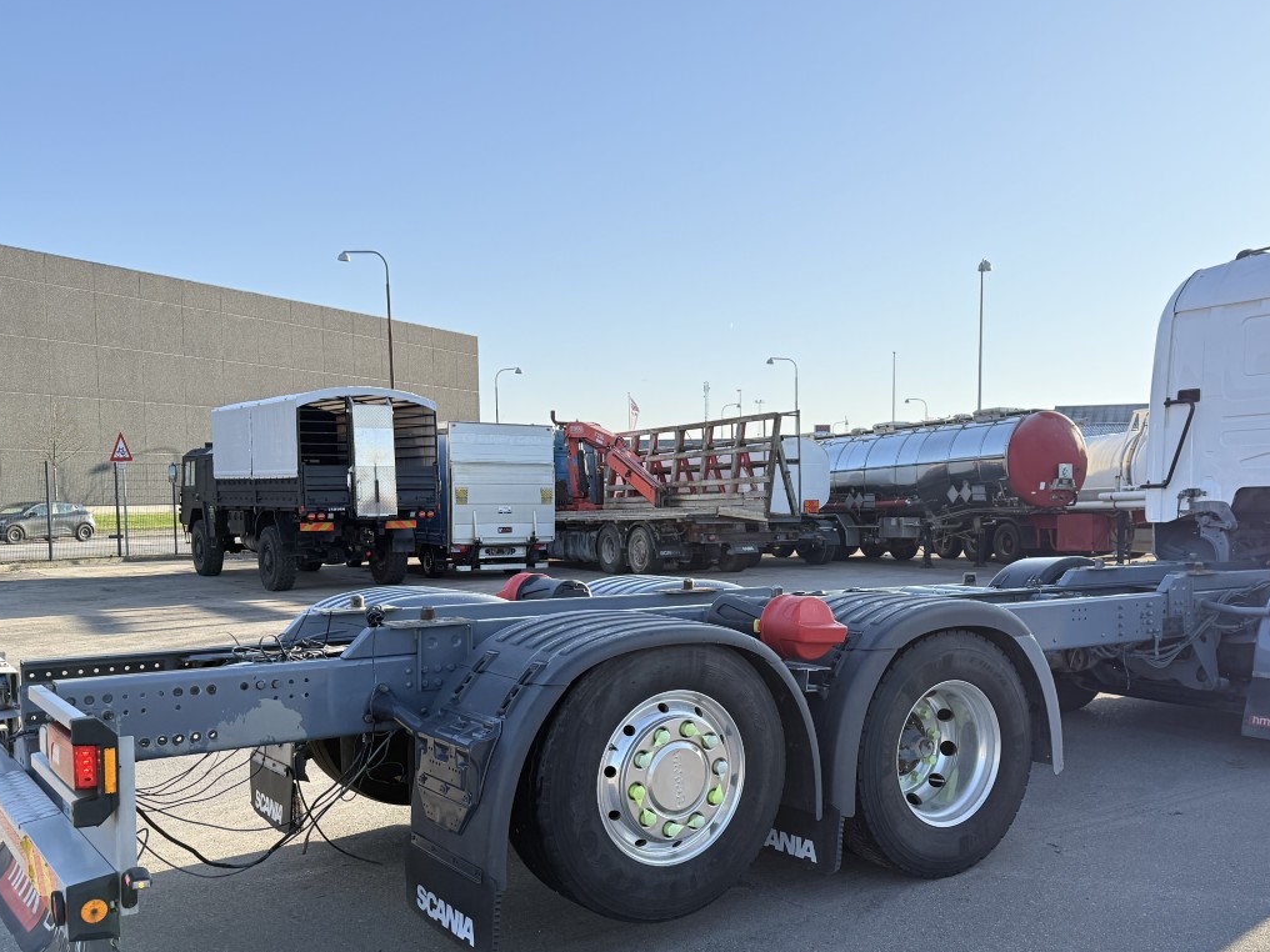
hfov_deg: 53.5
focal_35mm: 34
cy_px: 576
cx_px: 781
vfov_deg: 41.6
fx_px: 1247
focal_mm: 6.76
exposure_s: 1/1689
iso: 100
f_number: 1.78
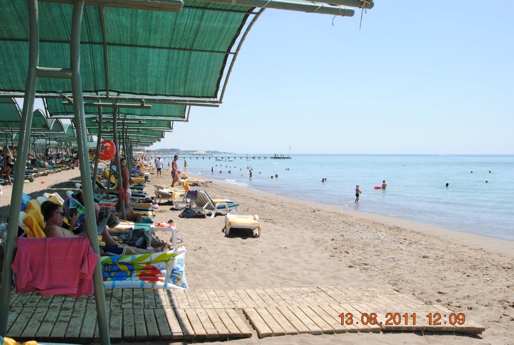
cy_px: 172
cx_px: 257
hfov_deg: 53.0
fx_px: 515
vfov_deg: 37.0
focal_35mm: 36
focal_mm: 24
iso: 100
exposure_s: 1/200
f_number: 8
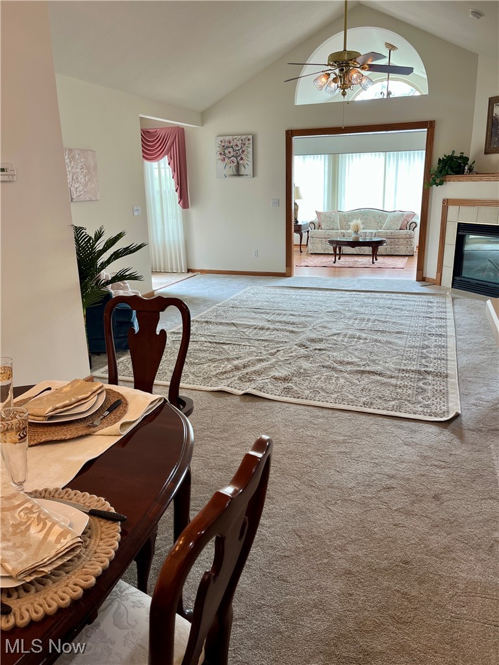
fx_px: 500
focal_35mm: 26
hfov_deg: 53.1
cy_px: 332
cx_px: 250
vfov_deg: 67.3
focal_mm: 5.1
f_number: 1.6
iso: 80
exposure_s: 1/60
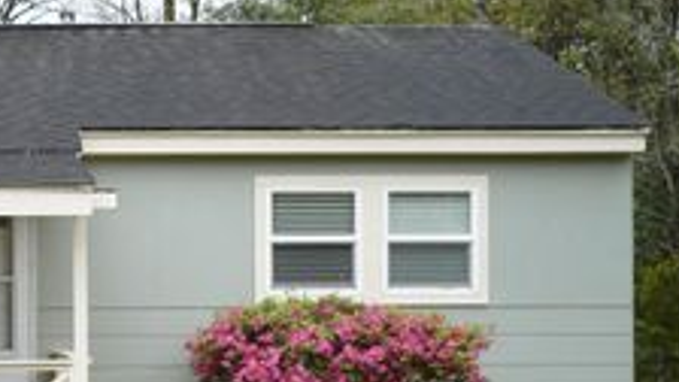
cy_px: 350
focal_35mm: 85
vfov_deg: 14.1
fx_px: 1530
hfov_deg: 23.8
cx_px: -18
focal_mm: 5.8
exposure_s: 1/320
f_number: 2.8
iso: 100
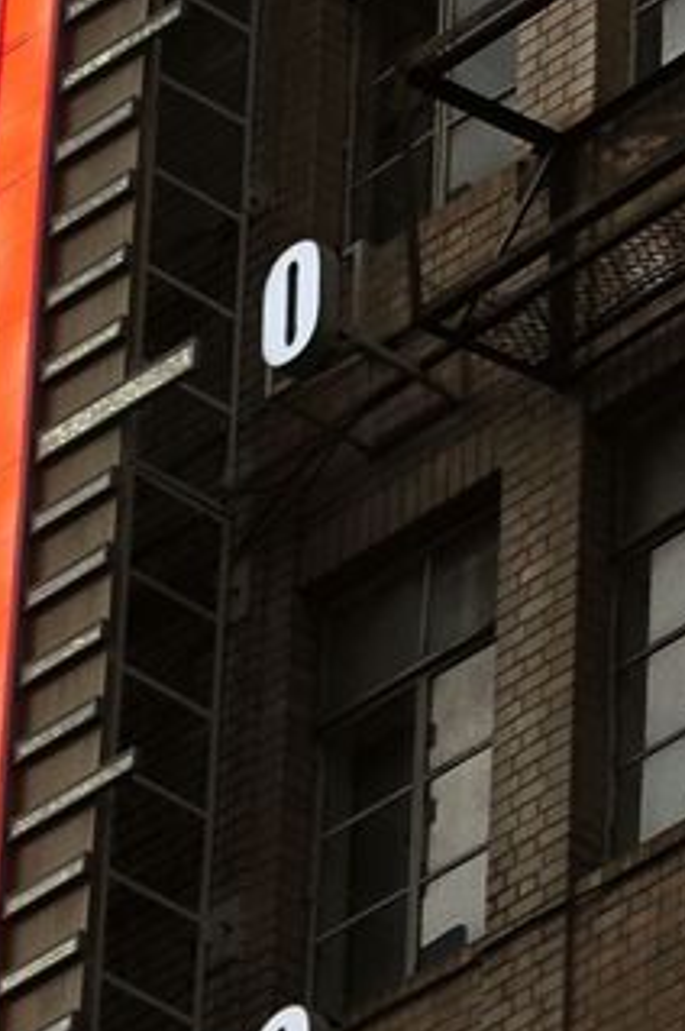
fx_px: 11395
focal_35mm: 398
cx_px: 84
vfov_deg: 5.0
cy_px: -1406
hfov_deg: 3.4
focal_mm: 55
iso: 200
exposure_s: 1/50
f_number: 8
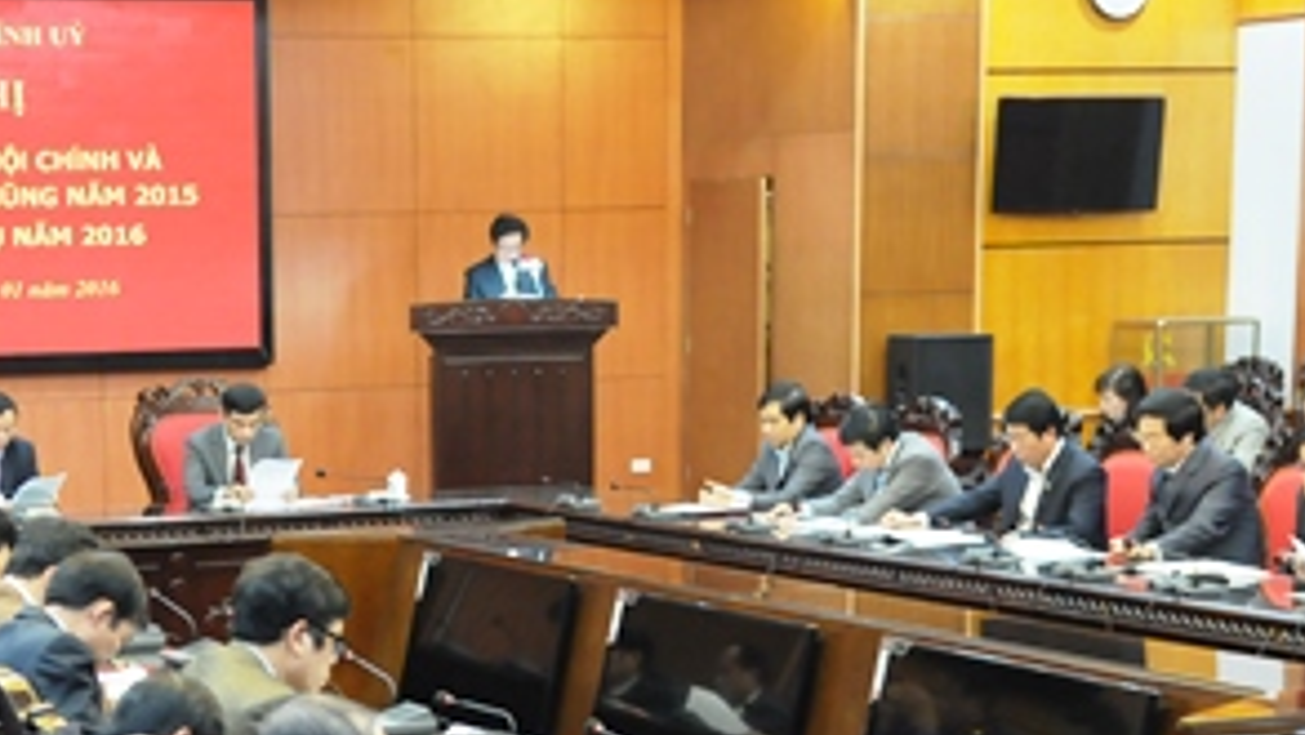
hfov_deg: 23.5
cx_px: 227
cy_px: 728
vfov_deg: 13.4
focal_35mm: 89
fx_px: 3081
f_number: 7.1
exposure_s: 1/100
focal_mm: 26
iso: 1600
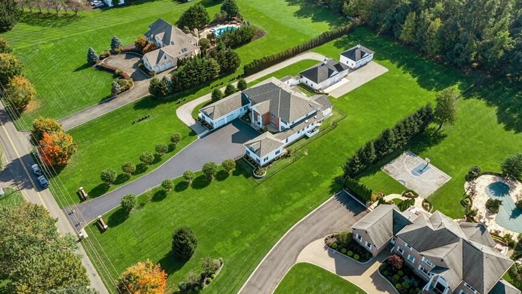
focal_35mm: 30
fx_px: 415
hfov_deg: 64.3
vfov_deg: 39.0
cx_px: 261
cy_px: 146
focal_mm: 10.26
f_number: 3.2
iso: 100
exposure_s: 1/40
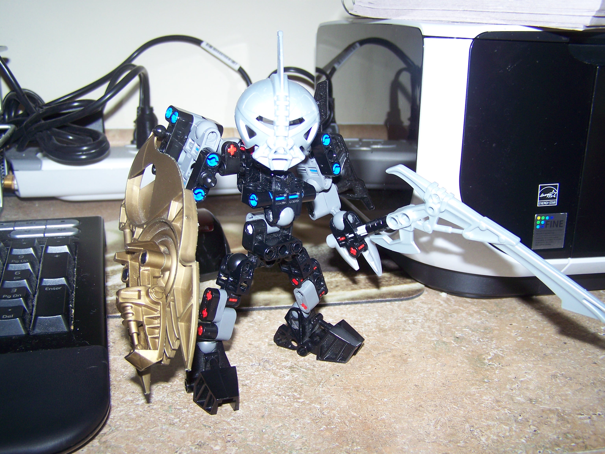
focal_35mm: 38
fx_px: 664
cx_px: 302
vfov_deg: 37.7
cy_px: 227
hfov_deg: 49.0
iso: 80
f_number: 2.8
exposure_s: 1/60
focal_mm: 6.3
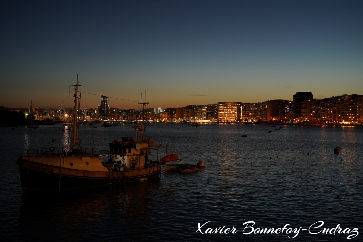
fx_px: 413
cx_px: 182
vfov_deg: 32.6
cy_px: 121
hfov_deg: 47.4
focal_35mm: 41
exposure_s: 1/15
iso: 1600
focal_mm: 41
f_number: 4
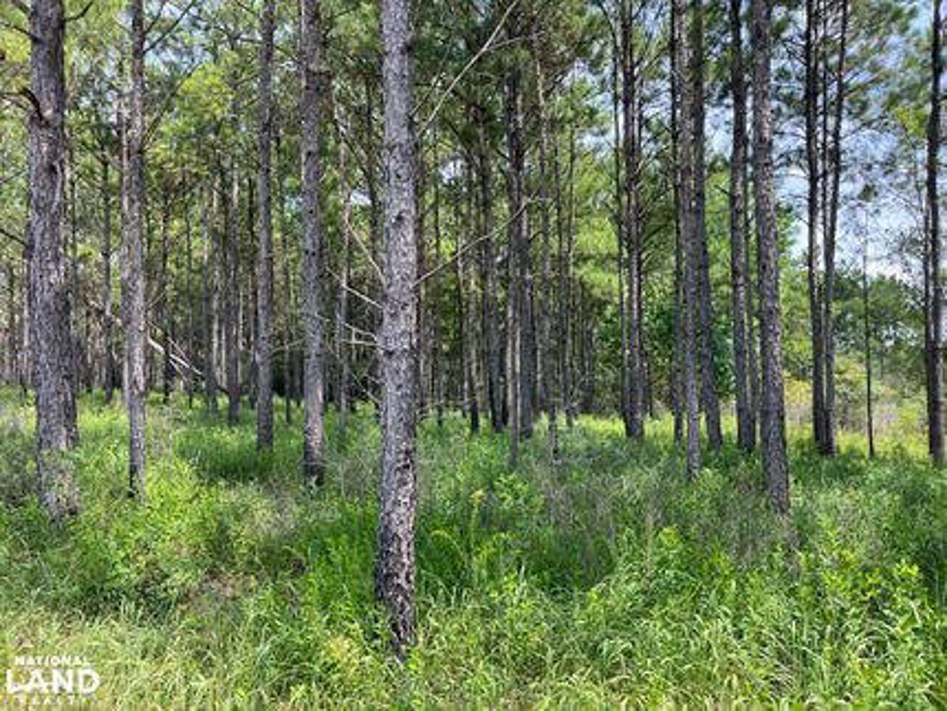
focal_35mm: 26
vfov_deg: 53.1
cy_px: 356
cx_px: 474
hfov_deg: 67.3
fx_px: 712
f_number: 1.6
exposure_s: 1/680
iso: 50
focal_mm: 5.1
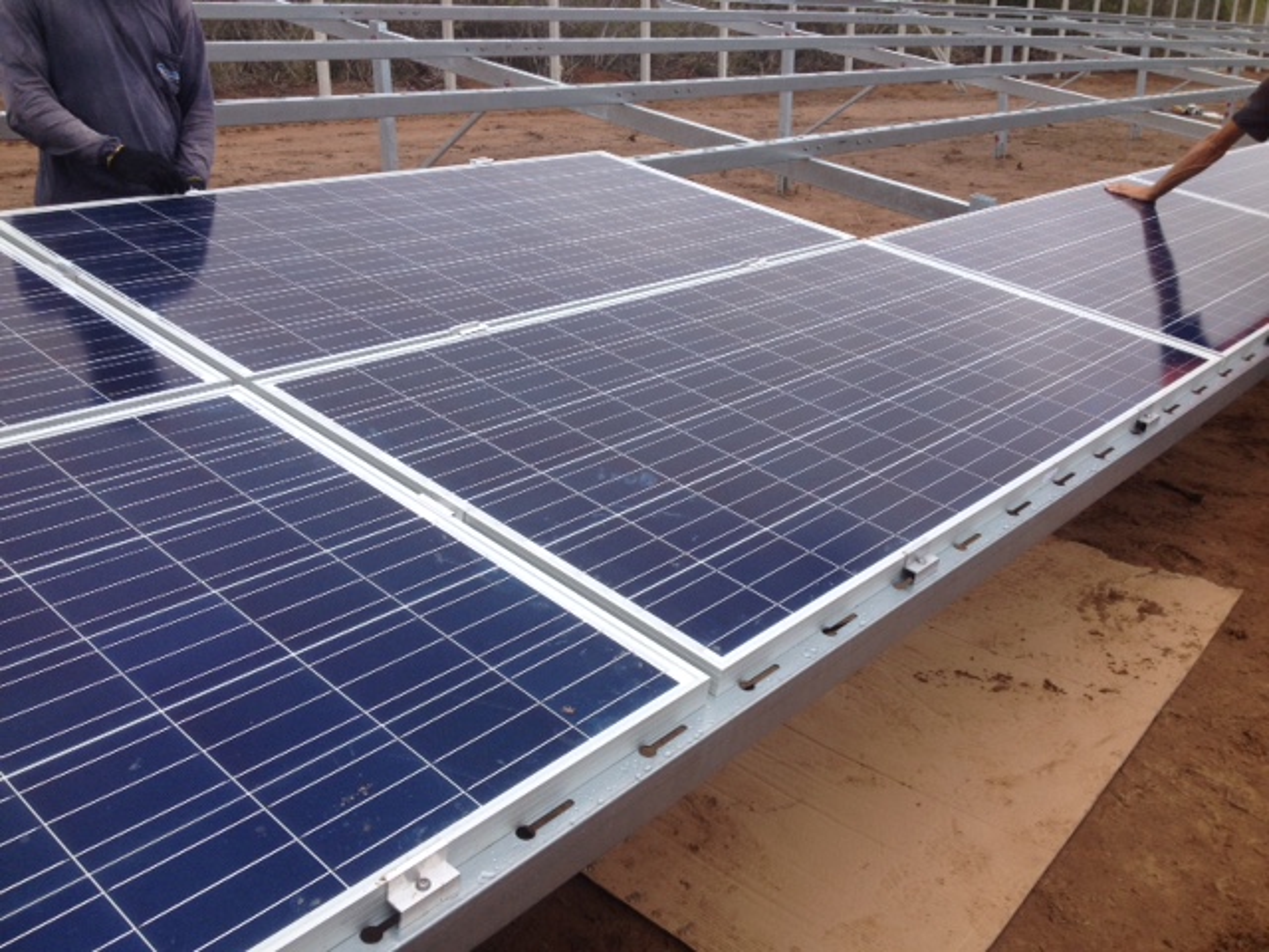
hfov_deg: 52.6
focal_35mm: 35
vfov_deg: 40.7
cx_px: 634
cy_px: 476
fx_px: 1283
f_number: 2.4
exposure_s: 1/951
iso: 50
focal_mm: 4.28
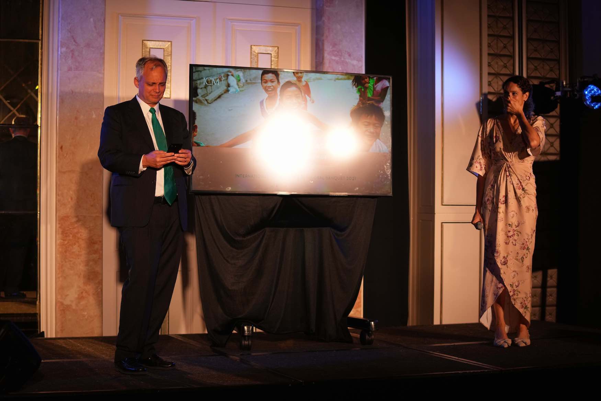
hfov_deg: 28.8
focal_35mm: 70
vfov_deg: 19.5
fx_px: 1169
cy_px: 200
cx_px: 300
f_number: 2.8
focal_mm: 70
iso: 1250
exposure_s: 1/200
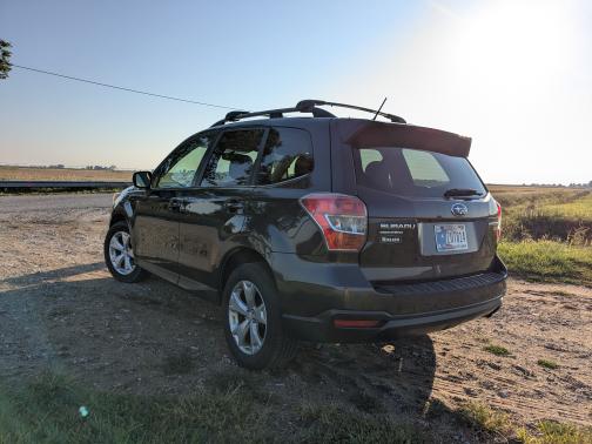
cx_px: 296
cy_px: 222
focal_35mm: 27
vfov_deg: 51.4
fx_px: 462
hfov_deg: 65.3
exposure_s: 1/2924
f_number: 1.73
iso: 44
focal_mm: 4.38
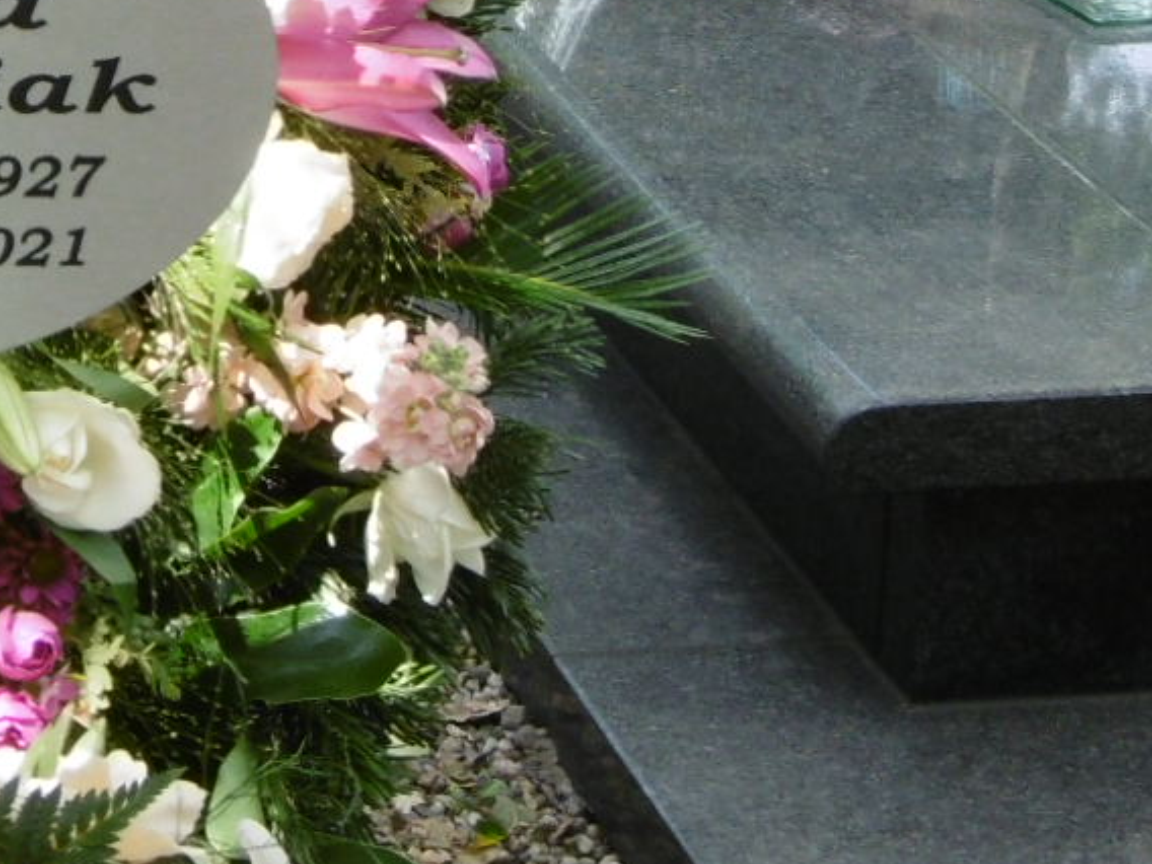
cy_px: -517
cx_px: -43
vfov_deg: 9.3
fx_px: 5158
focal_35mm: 155
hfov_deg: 12.6
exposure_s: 1/125
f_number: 3.8
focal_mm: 7.7
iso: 100
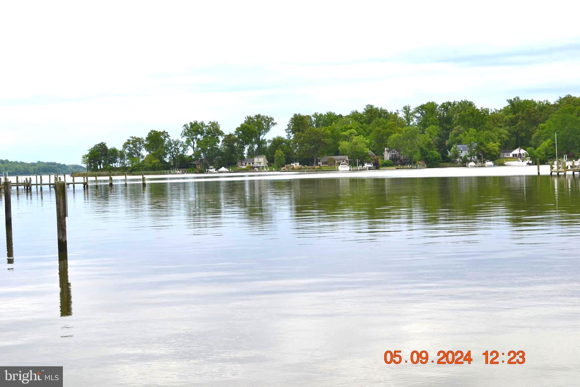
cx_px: 290
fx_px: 725
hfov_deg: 43.6
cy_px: 194
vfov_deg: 29.9
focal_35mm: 45
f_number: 7.1
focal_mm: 30
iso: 100
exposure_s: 1/200
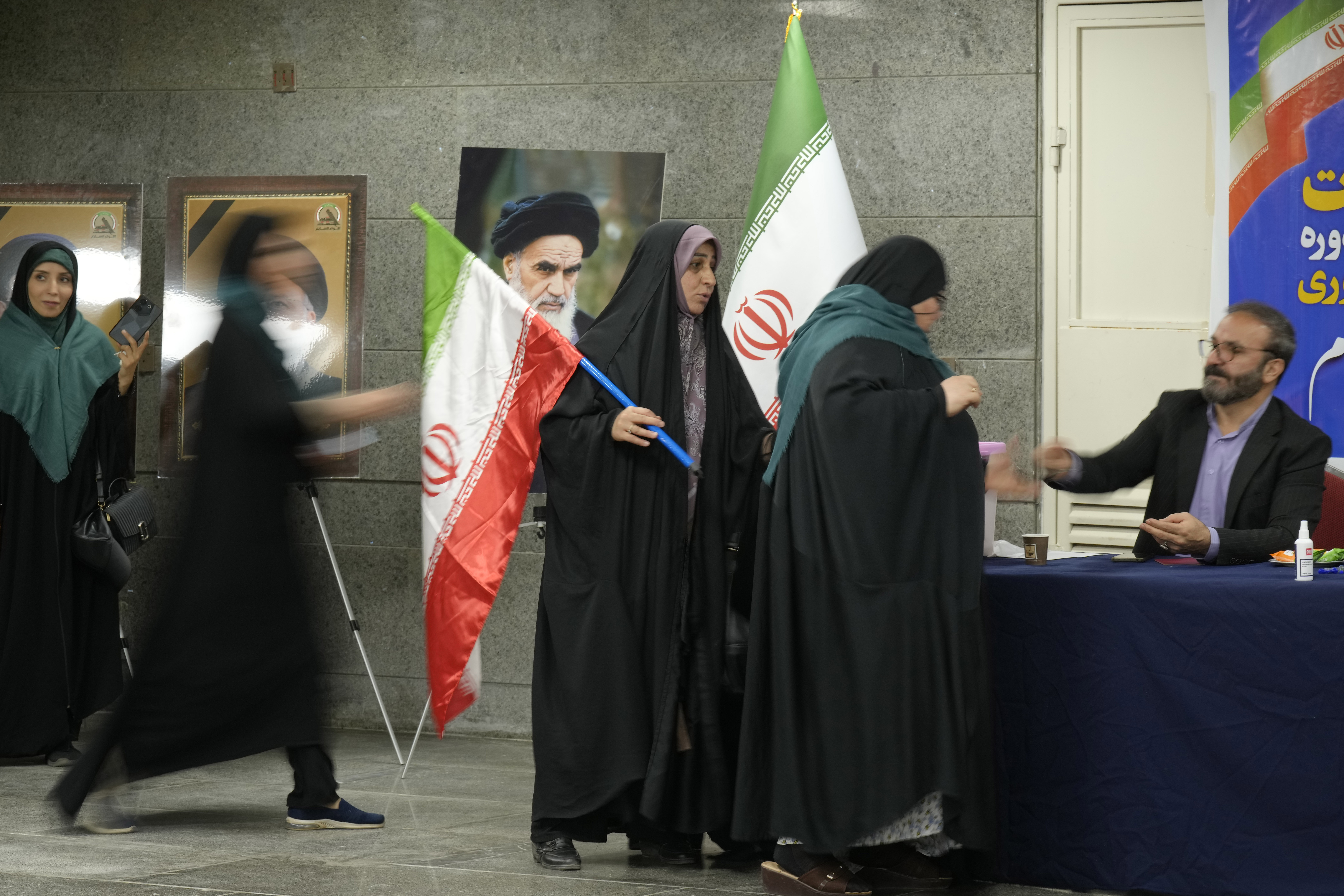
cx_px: 672
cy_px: 448
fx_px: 4442
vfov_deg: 11.5
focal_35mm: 119
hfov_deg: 17.2
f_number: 11
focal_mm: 119
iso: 800
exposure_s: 1/8
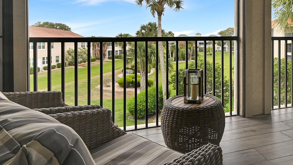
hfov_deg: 77.6
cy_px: 62
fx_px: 171
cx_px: 203
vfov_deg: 51.0
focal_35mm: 22
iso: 1000
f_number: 10
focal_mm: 10
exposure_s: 1/400
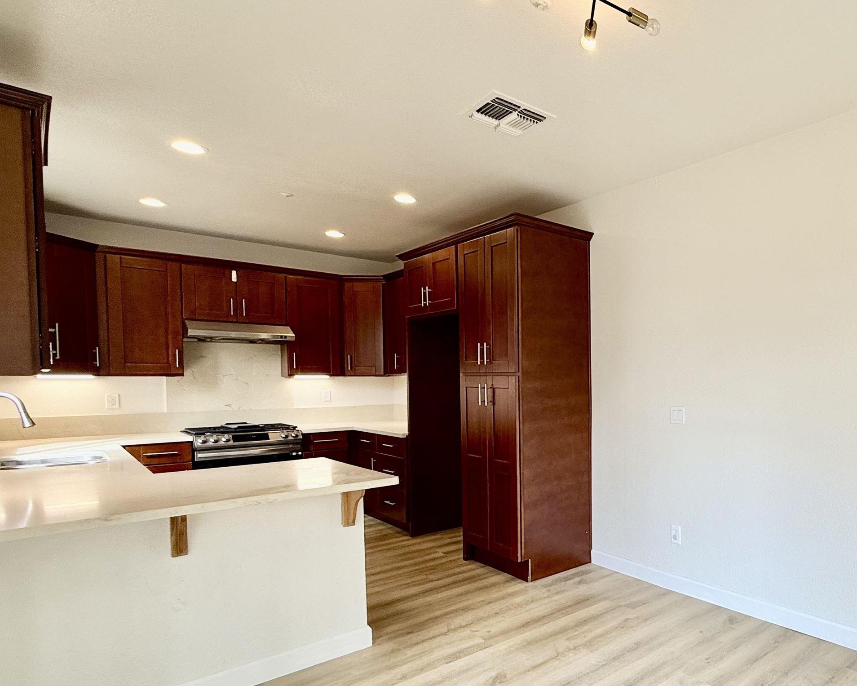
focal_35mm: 22
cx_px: 688
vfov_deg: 62.8
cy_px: 399
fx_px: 558
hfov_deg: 67.8
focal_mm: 2.22
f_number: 2.2
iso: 64
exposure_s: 1/120
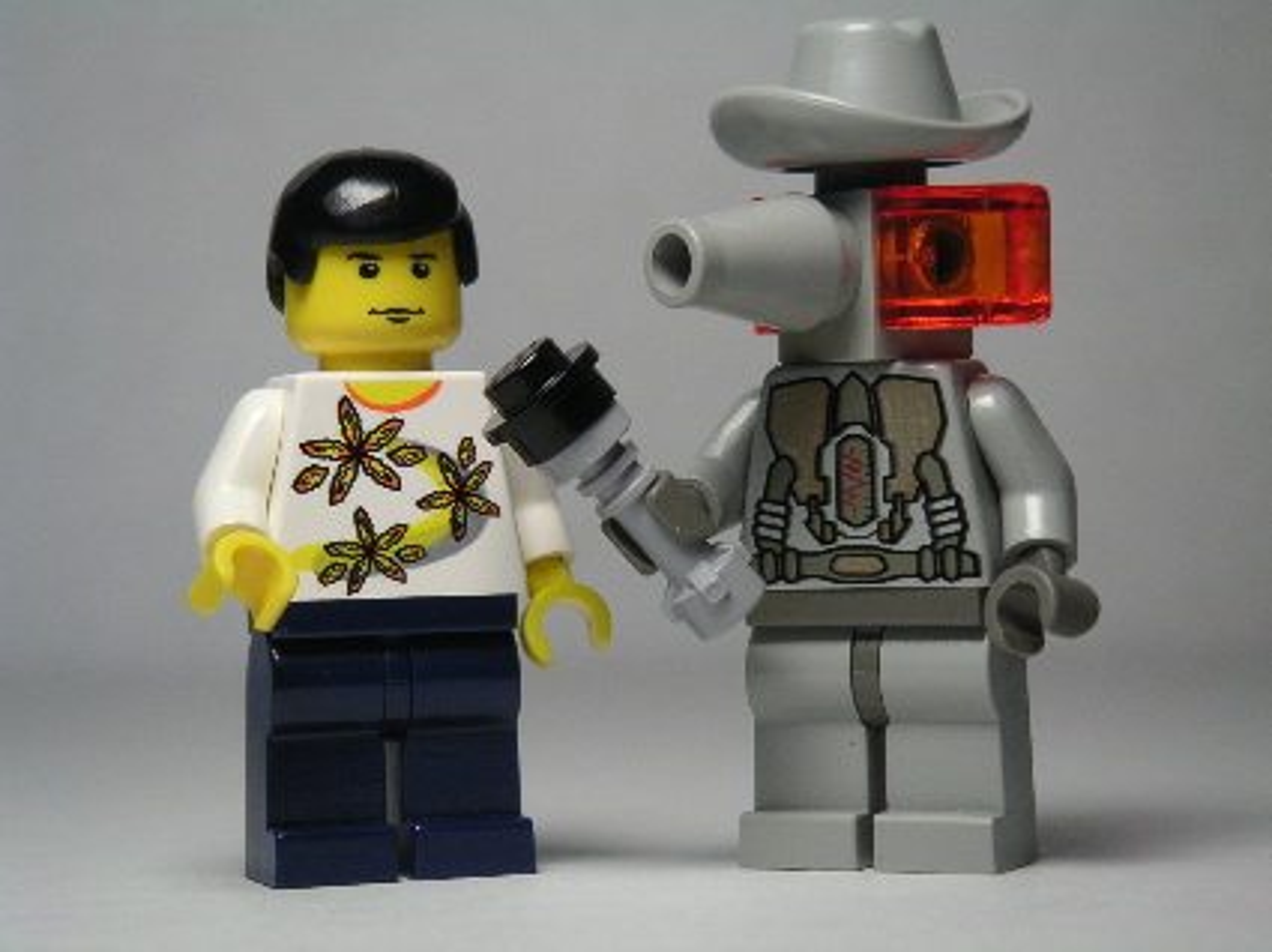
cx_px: 636
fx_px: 4075
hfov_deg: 17.7
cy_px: 476
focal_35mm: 111
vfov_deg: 13.3
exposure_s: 1/111
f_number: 3.6
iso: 50
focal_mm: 17.1
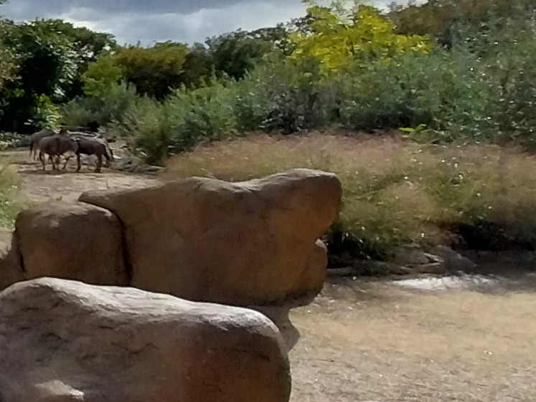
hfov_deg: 28.3
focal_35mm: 45
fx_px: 697
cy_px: 143
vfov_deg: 32.0
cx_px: -260
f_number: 2.2
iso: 64
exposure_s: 1/2159
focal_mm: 1.13
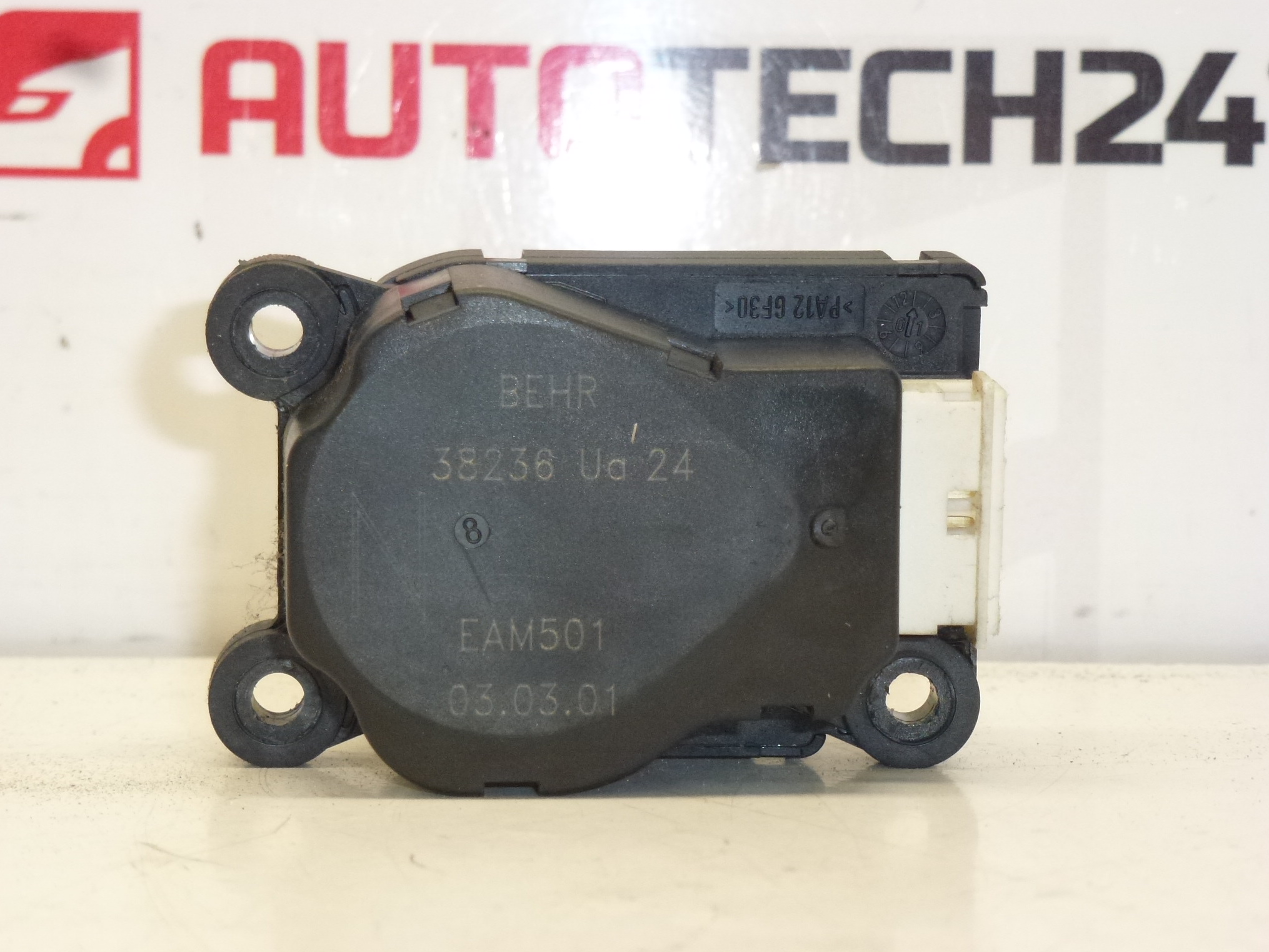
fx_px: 4180
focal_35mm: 114
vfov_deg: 13.0
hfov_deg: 17.3
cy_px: 479
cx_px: 629
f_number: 5.1
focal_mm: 20.2
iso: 400
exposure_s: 1/80
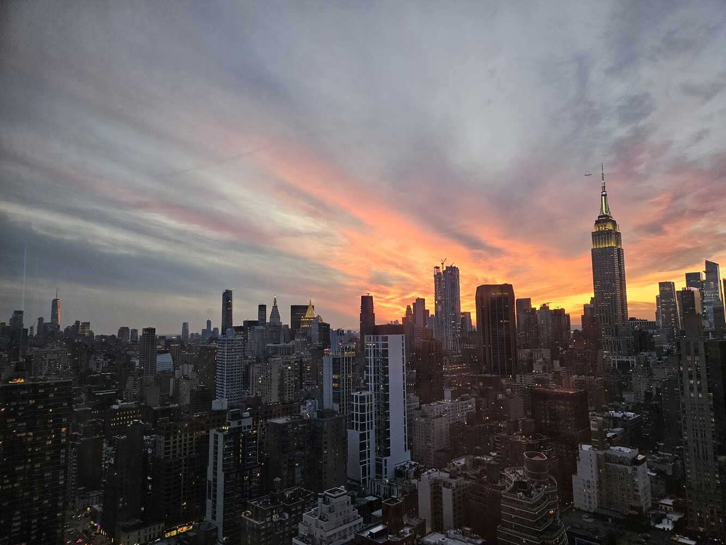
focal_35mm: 23
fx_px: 482
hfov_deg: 73.9
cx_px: 363
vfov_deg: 58.9
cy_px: 272
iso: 200
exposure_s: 1/120
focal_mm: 5.4
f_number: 1.8
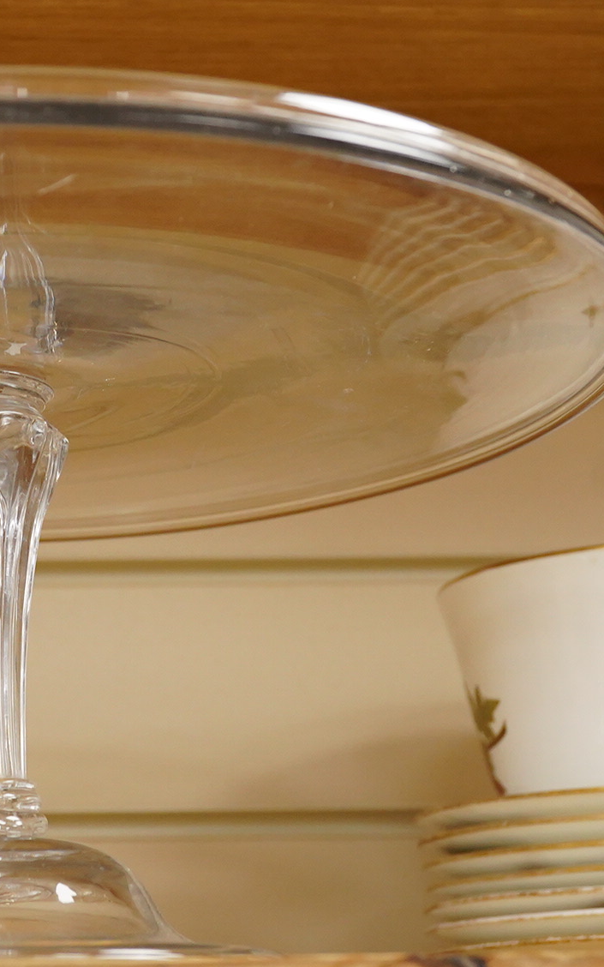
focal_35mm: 80
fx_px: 2107
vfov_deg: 25.8
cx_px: 9
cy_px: 461
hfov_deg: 16.0
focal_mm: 30
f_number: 9
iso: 2500
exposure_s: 1/160
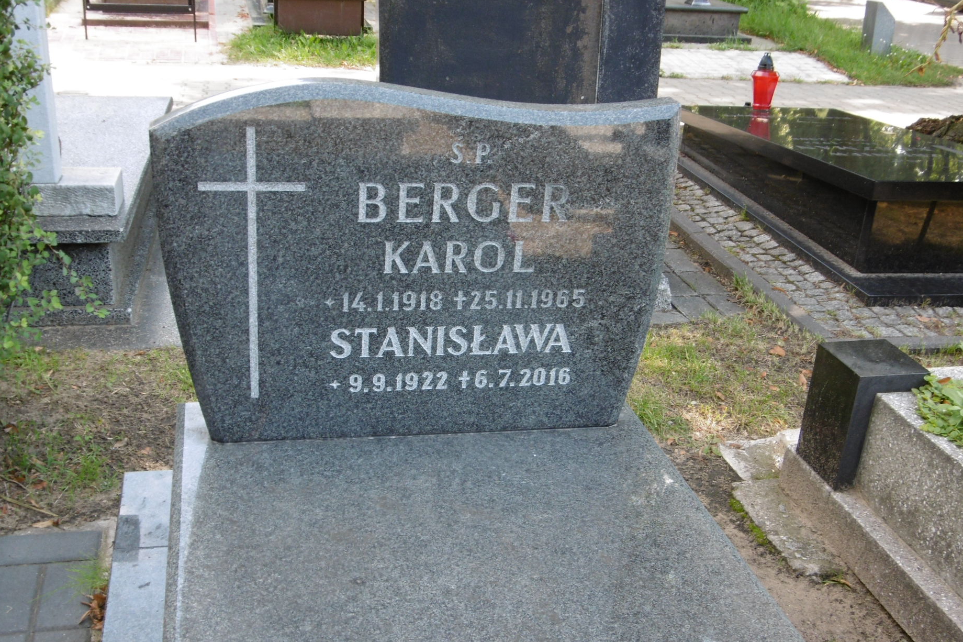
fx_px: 1177
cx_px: 439
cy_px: 363
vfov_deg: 30.5
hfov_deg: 44.5
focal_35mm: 44
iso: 100
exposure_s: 1/100
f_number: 3.7
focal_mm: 6.8
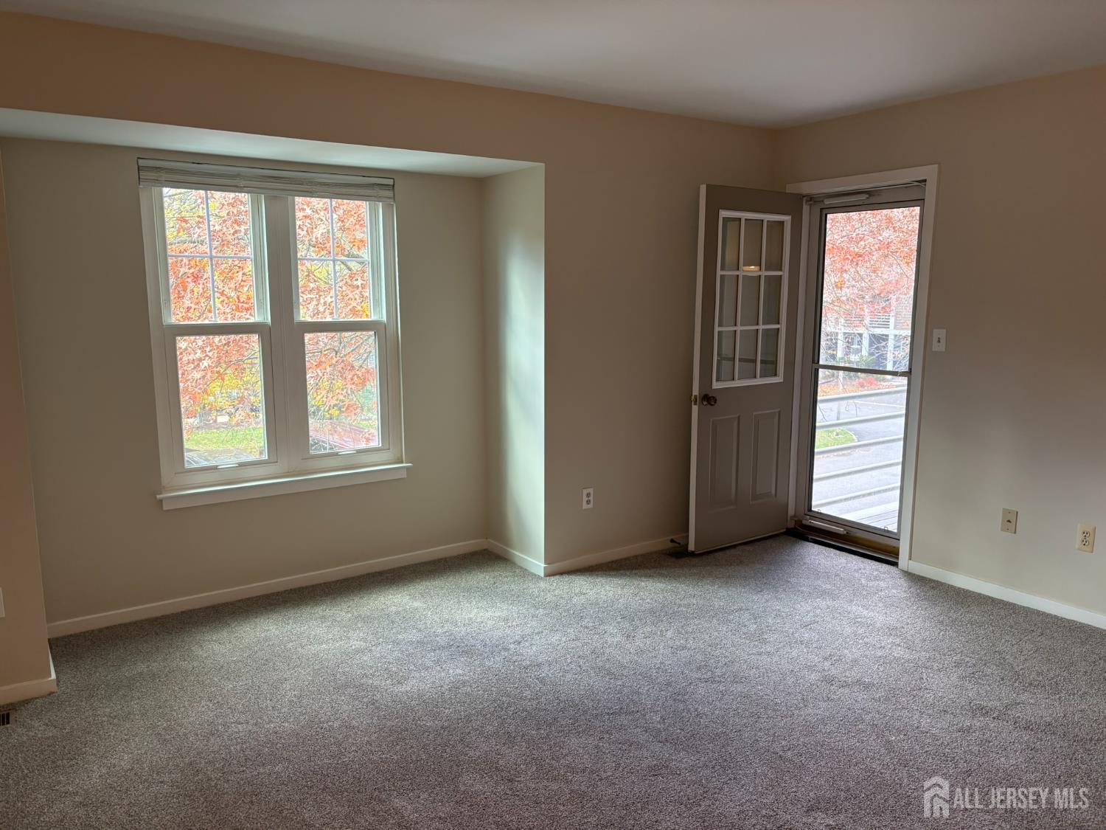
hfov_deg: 67.3
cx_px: 553
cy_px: 415
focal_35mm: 26
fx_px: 831
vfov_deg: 53.1
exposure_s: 1/60
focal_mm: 5.96
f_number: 1.6
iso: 100
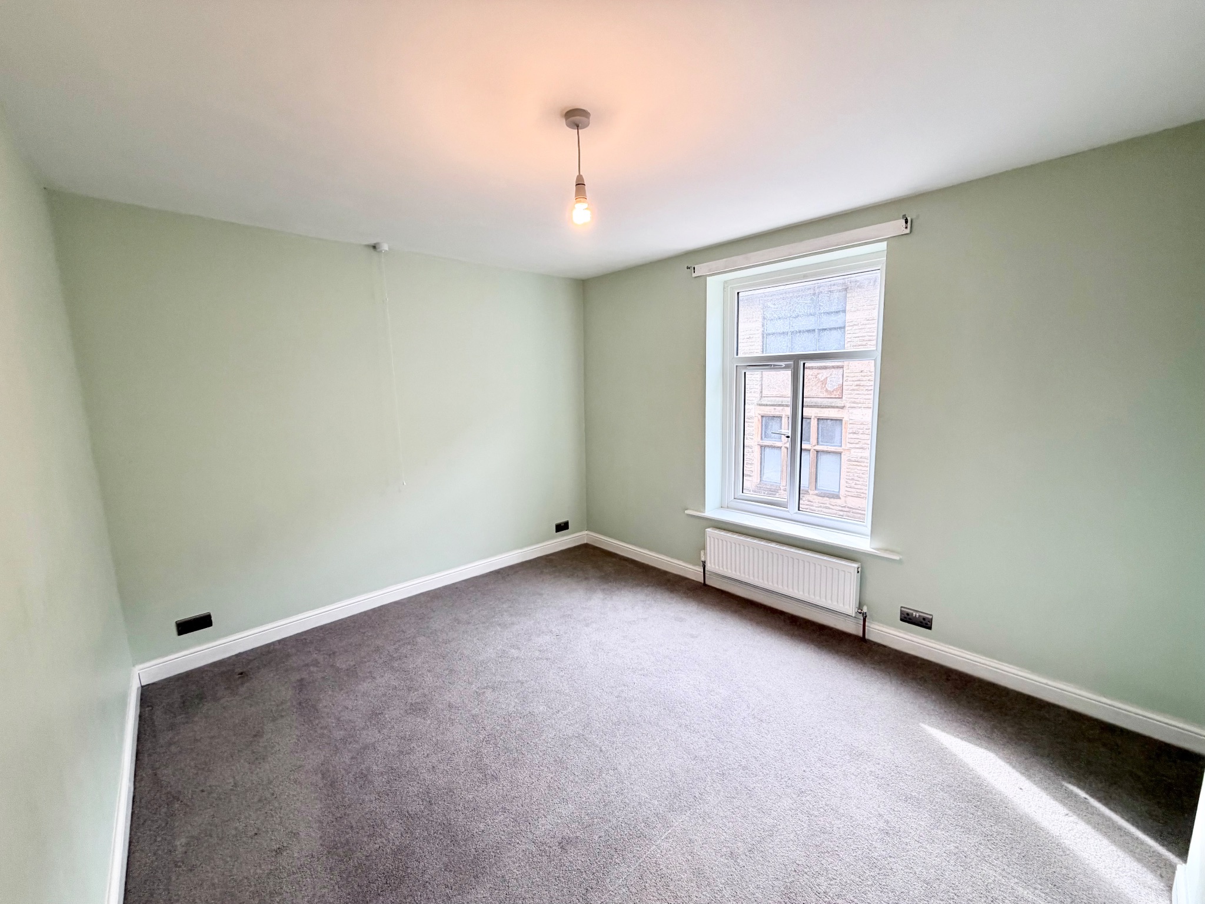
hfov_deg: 102.1
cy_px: 452
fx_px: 487
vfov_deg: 85.7
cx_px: 602
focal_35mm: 14
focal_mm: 2.22
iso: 100
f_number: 2.2
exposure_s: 1/100
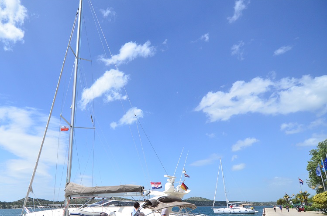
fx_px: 218
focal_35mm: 24
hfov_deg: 72.2
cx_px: 117
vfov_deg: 52.5
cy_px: 131
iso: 640
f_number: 4.5
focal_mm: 12
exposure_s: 1/8000
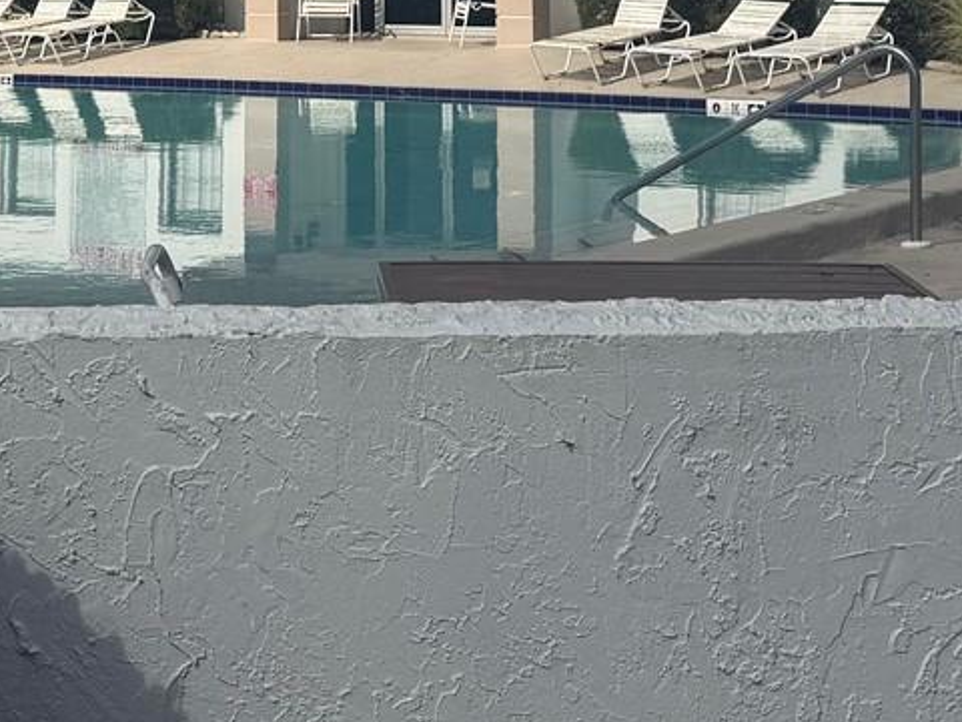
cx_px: 497
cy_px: -267
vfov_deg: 17.1
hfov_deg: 24.4
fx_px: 2223
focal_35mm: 80
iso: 80
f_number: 1.78
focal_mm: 6.76
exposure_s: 1/10309
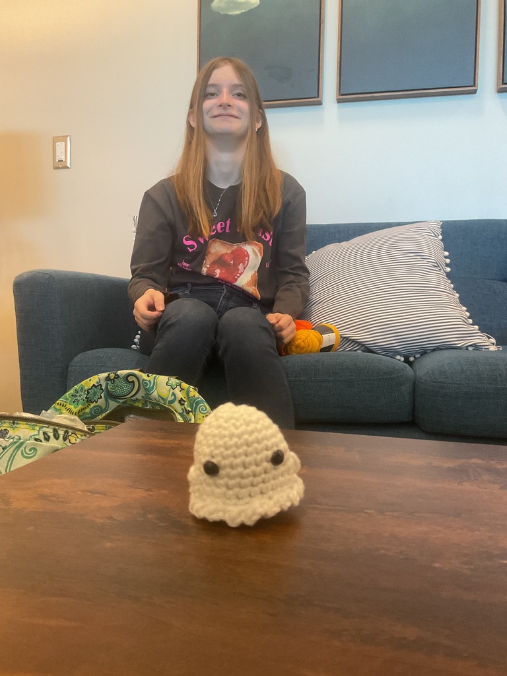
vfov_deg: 61.7
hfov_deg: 48.2
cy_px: 338
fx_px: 566
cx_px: 254
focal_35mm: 29
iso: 200
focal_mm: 3
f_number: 1.8
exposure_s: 1/60
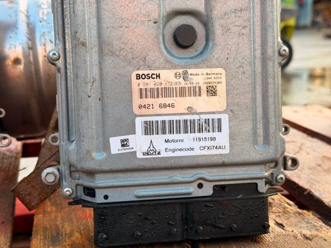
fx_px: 459
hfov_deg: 39.7
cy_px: 124
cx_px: 166
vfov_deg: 30.3
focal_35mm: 48
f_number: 1.78
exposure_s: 1/225
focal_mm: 6.76
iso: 64
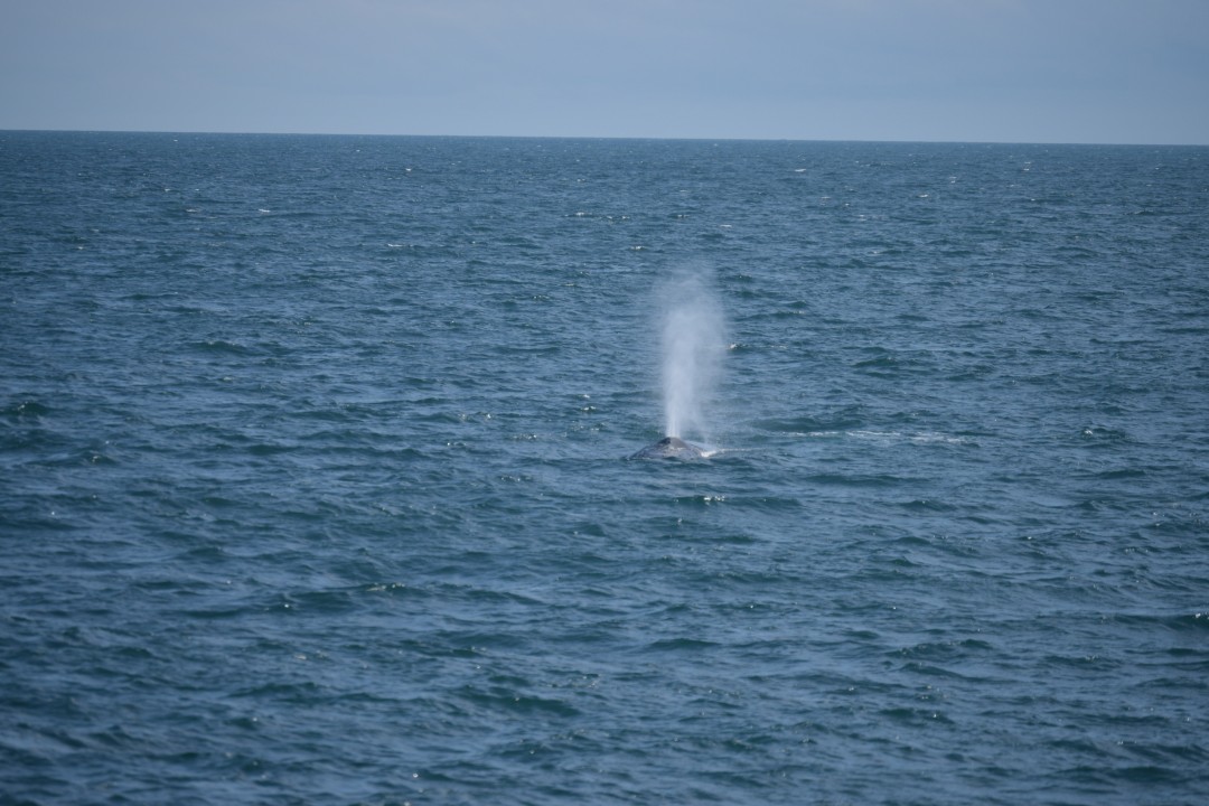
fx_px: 9319
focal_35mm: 278
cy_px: 403
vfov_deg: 5.0
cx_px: 604
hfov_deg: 7.4
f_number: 5.6
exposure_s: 1/1600
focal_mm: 185
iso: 200
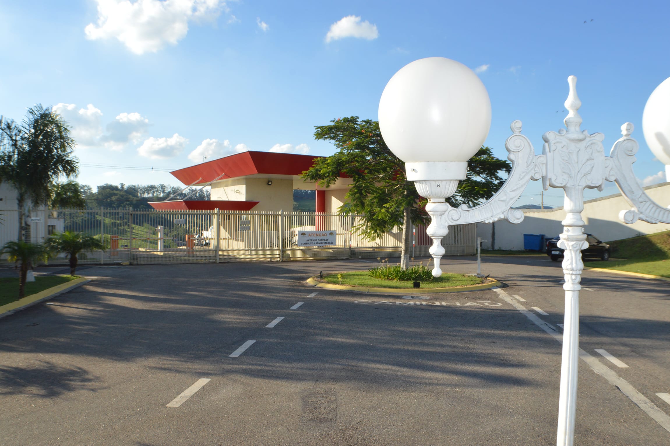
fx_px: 669
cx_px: 335
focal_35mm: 36
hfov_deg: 53.2
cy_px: 223
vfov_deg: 36.8
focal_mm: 24
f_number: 16
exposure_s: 1/200
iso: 400
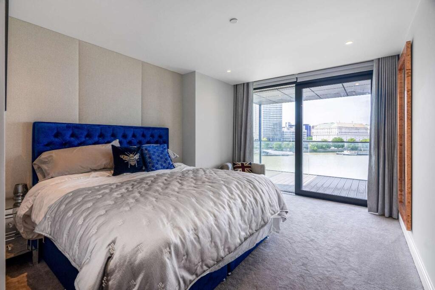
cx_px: 218
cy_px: 145
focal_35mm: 16
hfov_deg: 96.7
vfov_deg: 73.8
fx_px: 193
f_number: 8
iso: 1000
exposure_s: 1/500
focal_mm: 16
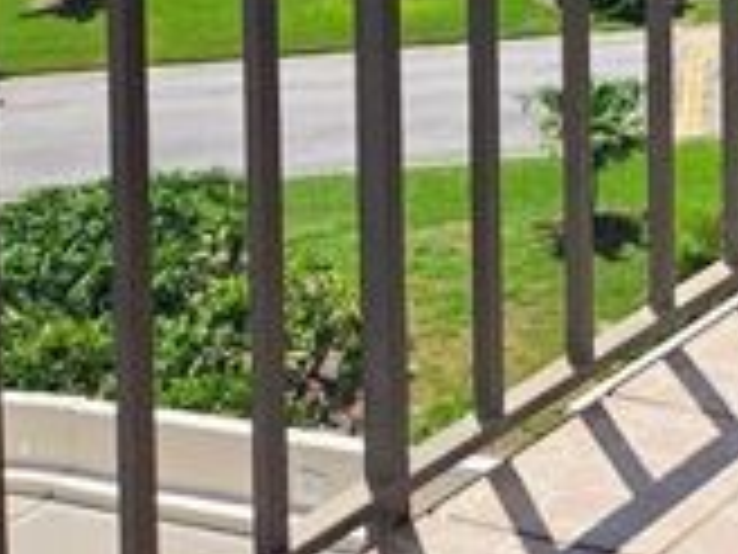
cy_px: -482
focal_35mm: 99
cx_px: 1172
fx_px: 2111
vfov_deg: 13.3
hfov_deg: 17.4
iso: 25
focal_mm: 5.4
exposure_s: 1/2430
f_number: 1.8
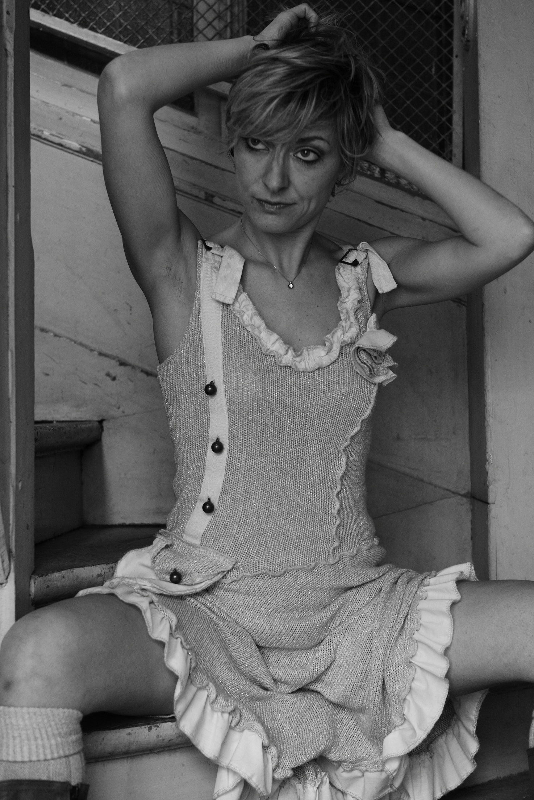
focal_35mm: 58
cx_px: 267
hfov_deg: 23.4
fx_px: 1289
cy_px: 400
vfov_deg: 34.5
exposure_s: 1/80
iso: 2500
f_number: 4.5
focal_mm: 58
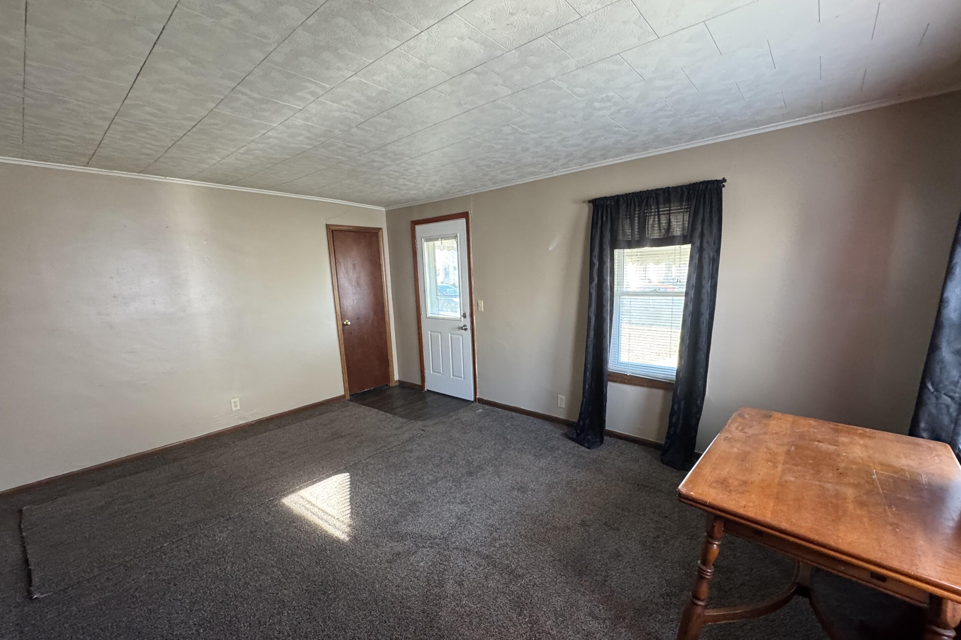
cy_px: 343
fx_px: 400
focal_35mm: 15
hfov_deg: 100.4
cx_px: 488
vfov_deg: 77.2
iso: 320
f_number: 2.2
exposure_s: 1/71
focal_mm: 2.22
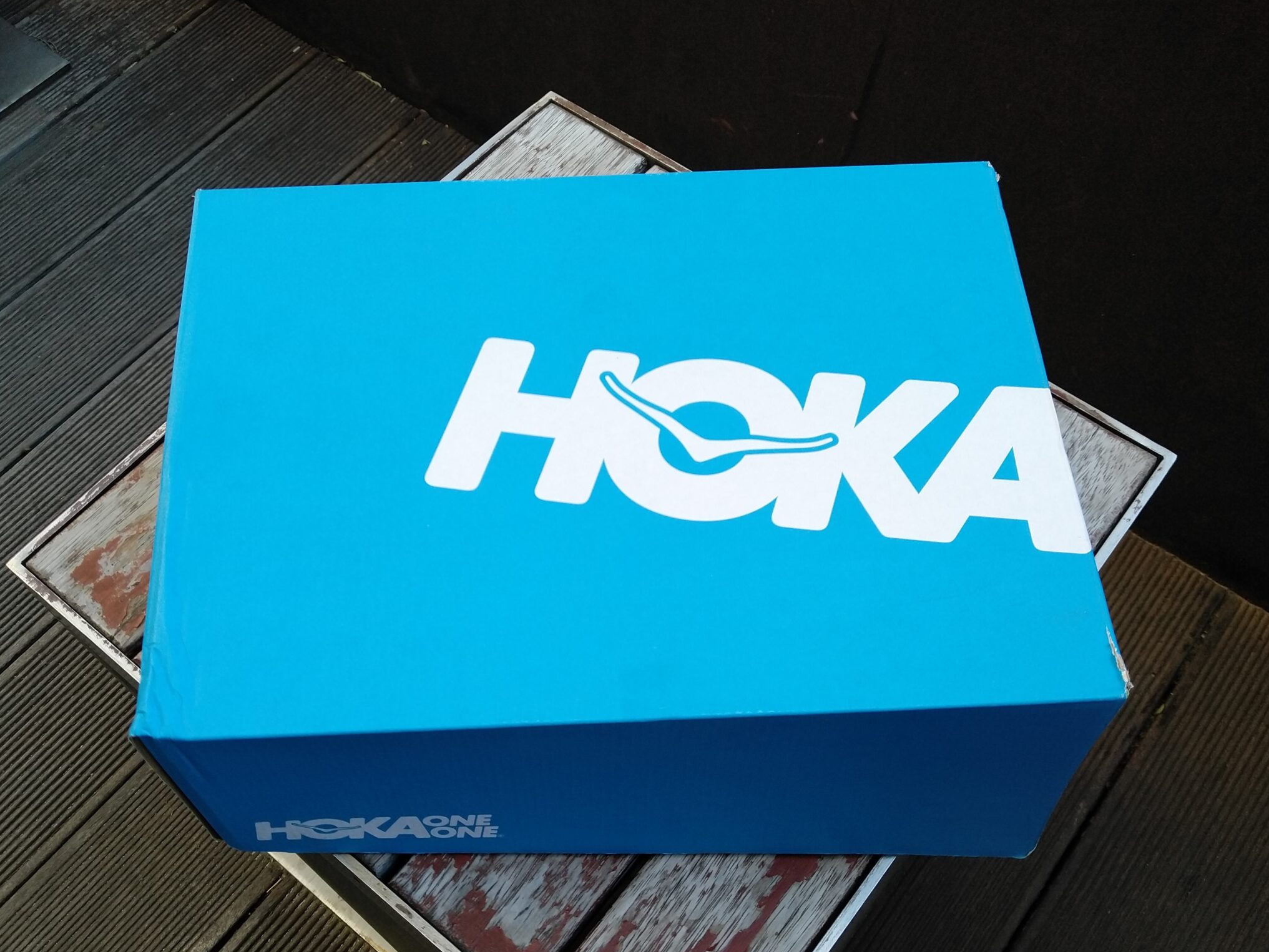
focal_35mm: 34
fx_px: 1246
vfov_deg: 41.7
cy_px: 544
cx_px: 589
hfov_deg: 53.9
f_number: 1.8
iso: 116
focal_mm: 3.95
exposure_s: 1/238
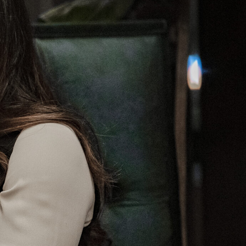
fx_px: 2388
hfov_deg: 5.8
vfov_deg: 5.9
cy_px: 132
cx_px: -160
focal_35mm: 297
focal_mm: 94
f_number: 2.8
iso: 4000
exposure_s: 1/125
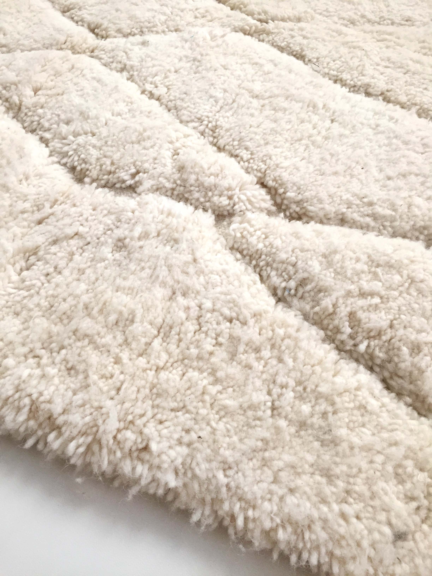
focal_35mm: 29
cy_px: 288
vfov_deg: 61.7
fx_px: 483
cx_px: 216
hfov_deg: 48.2
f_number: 2.2
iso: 64
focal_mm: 4.15
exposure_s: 1/33
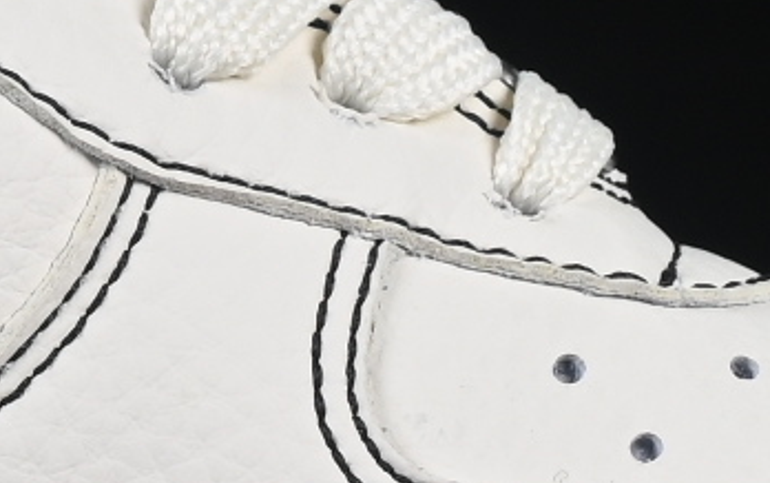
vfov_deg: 2.2
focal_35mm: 611
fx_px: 12830
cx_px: -288
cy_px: -16
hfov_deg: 3.4
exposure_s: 1/80
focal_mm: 50
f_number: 8
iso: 160
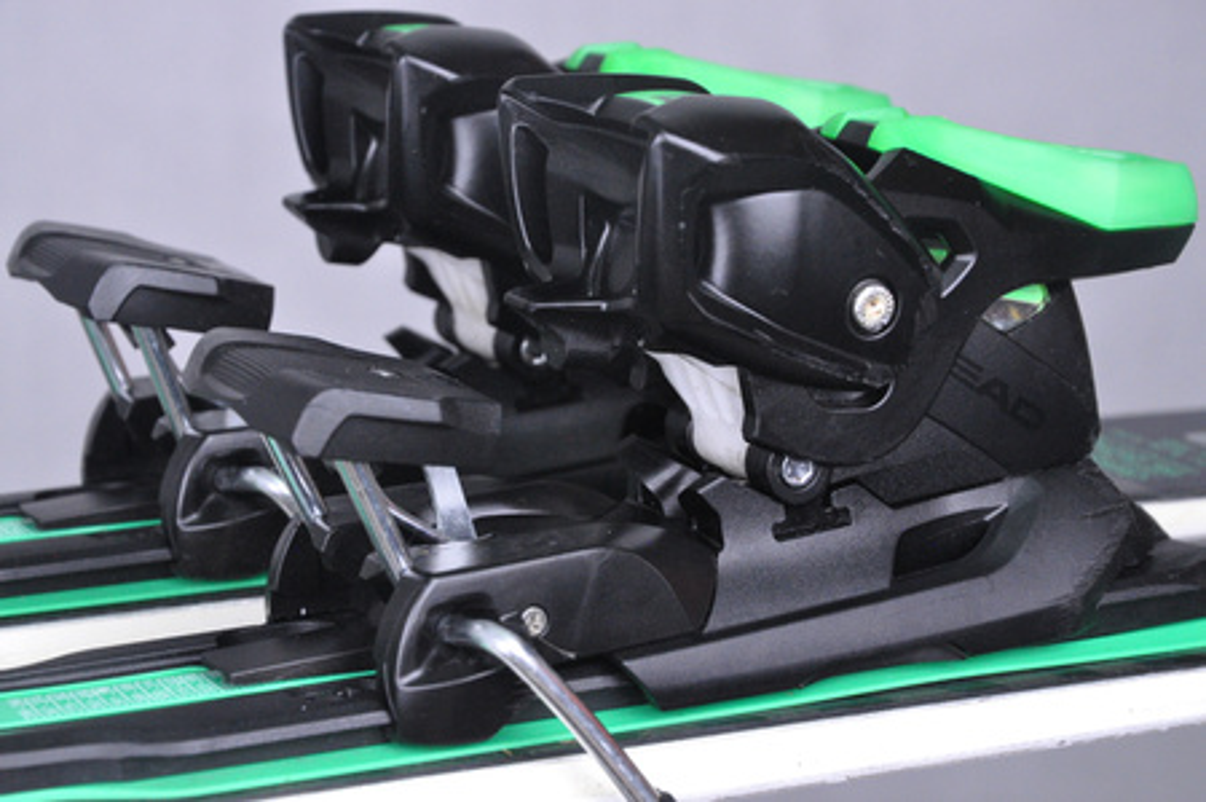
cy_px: 401
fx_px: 3765
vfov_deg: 12.2
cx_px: 603
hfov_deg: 18.2
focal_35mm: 112
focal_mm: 75
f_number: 8
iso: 3200
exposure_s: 1/125
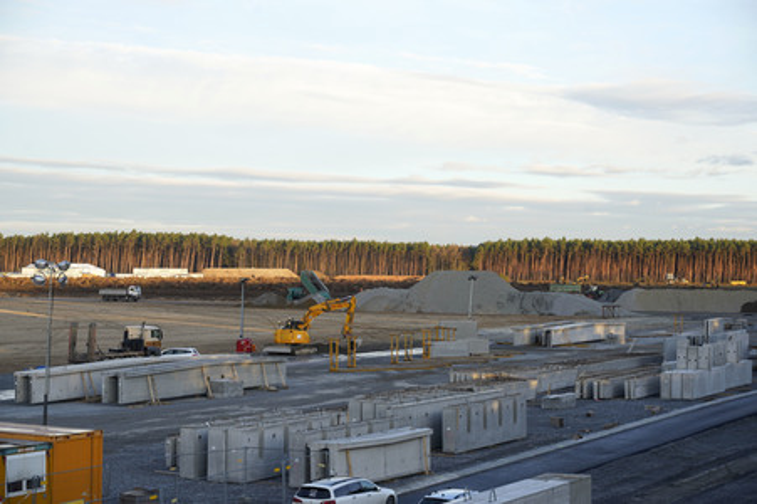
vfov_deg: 18.2
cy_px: 252
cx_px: 378
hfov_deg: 27.0
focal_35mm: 75
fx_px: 1576
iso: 160
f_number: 7.1
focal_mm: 75
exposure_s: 1/100
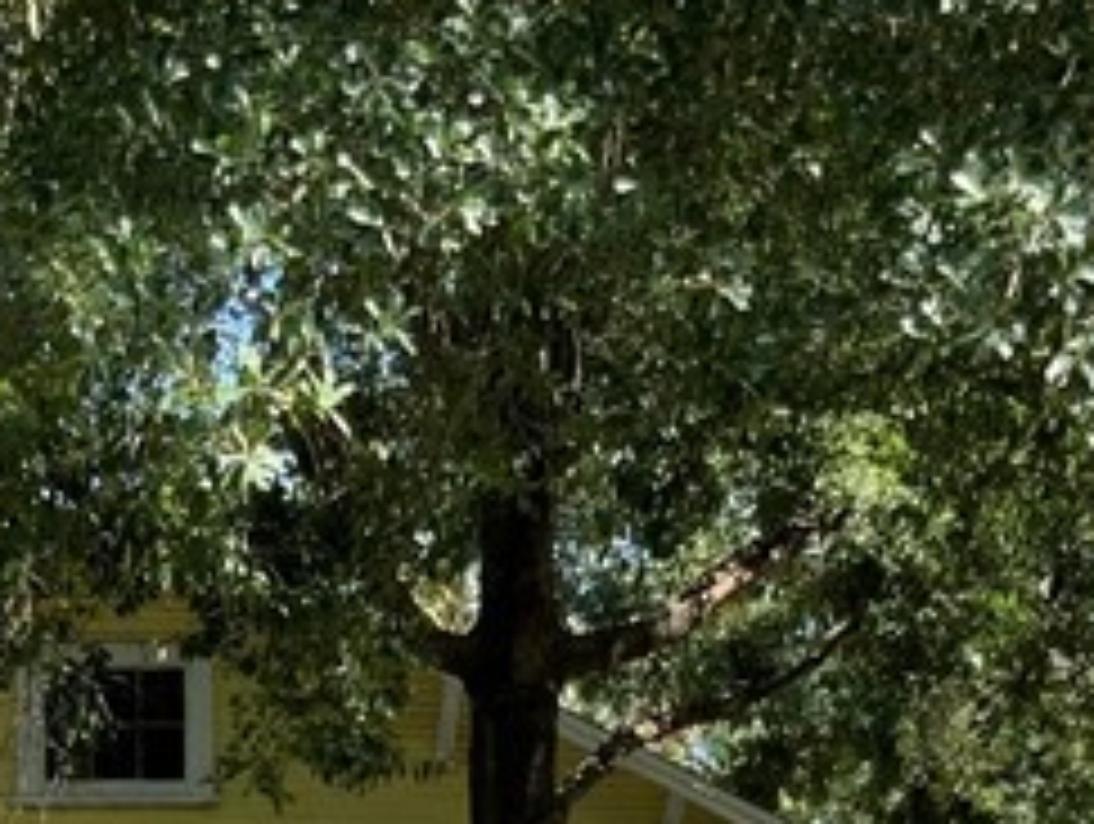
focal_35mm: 122
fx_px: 3861
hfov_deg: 16.1
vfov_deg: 11.3
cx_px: 293
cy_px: 1517
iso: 16
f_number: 1.8
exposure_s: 1/465
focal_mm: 3
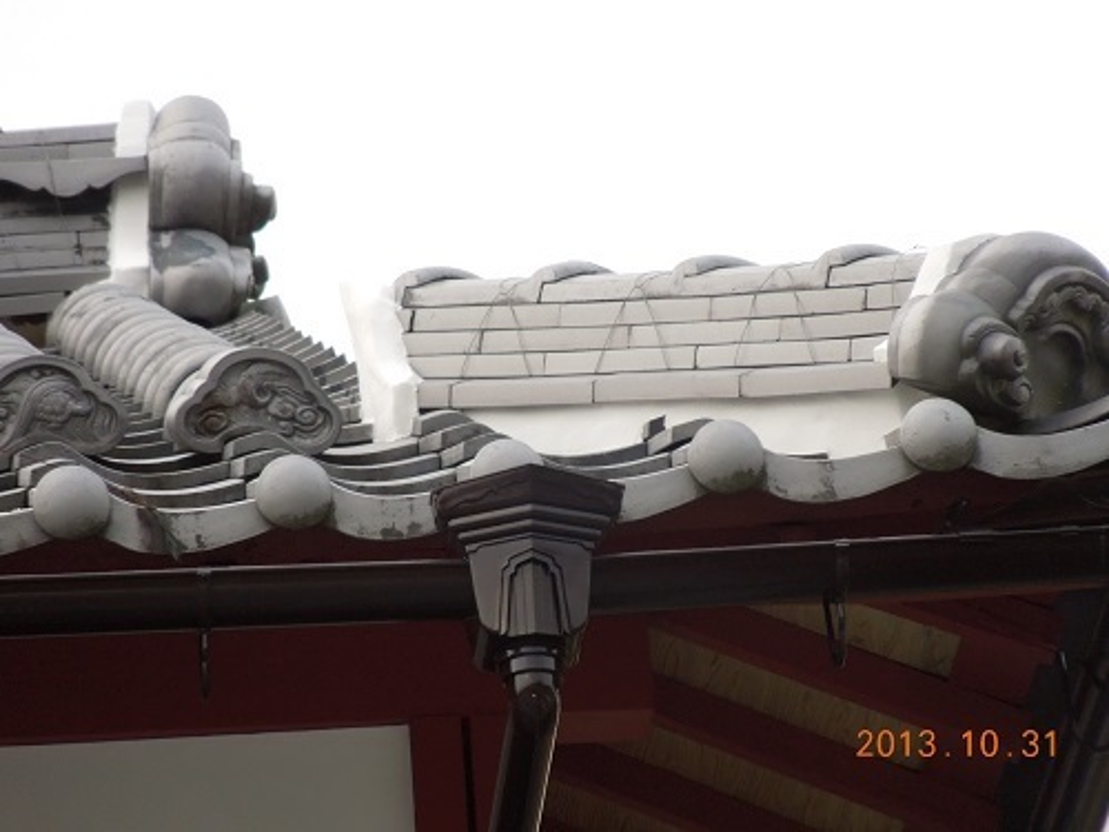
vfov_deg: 4.2
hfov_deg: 5.7
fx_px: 11213
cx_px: 554
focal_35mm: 350
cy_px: 416
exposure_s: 1/60
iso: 560
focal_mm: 63
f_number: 5.9
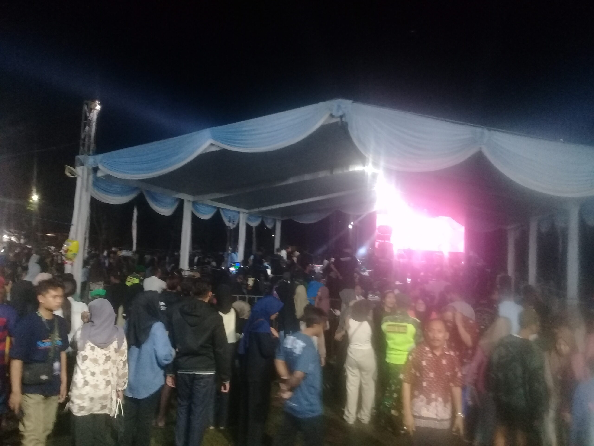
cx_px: 297
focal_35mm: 31
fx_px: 532
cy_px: 223
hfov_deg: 58.4
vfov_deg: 45.4
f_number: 2.2
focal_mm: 3.3
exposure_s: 1/17
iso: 250
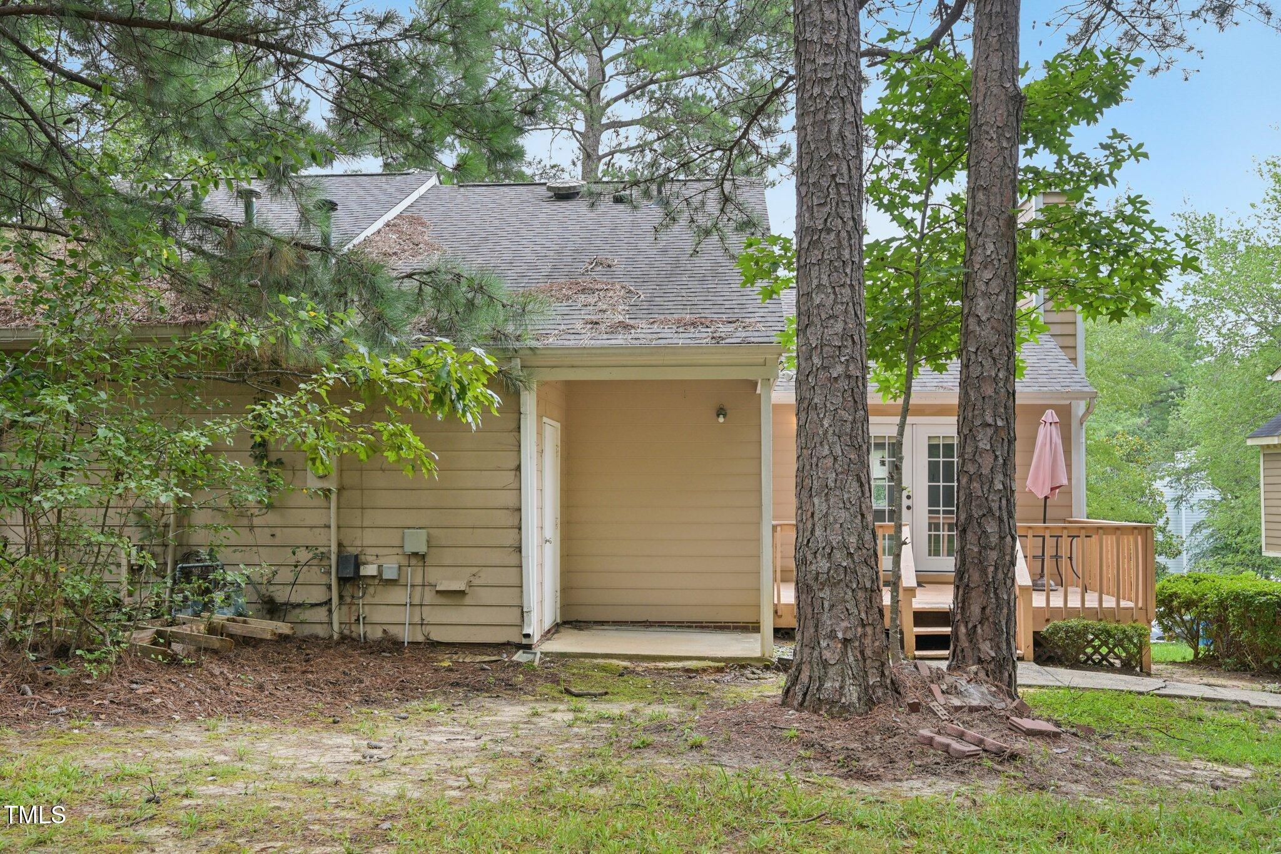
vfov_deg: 43.6
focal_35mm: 30
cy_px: 427
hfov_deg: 61.9
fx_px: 1067
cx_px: 640
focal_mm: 30
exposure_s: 1/30
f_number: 8
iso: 180
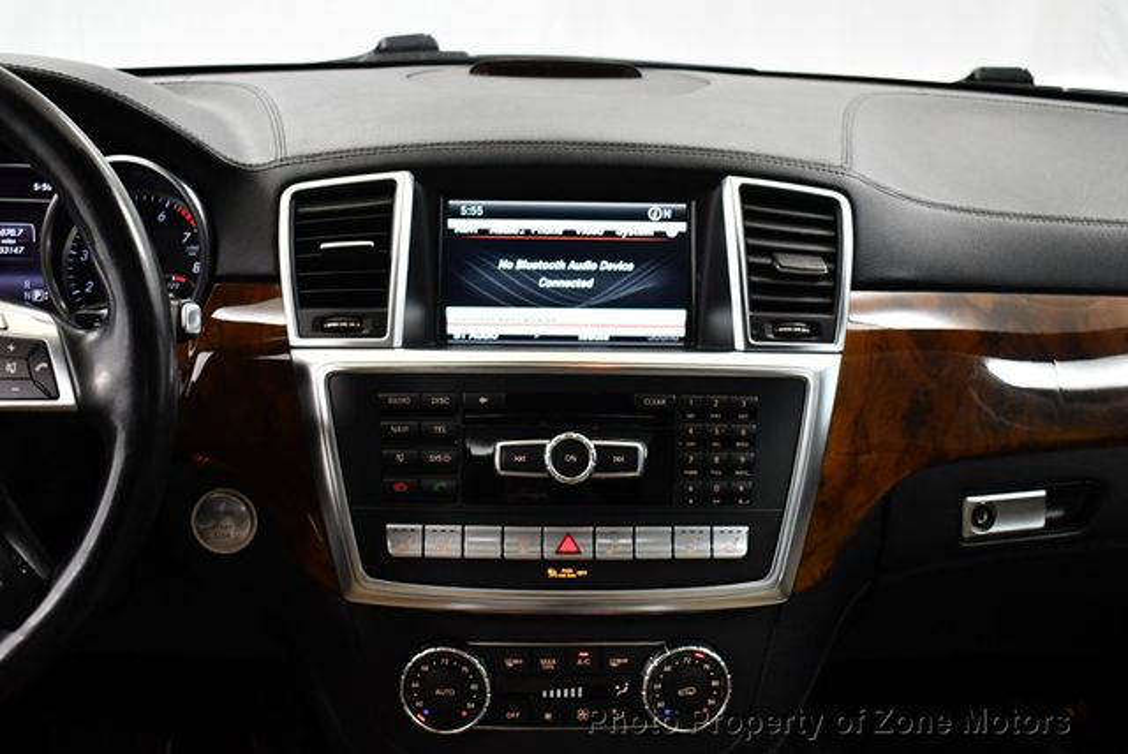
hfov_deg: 44.5
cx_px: 564
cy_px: 377
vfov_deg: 30.6
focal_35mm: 44
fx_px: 1380
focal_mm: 22
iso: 3200
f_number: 3.8
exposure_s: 1/125
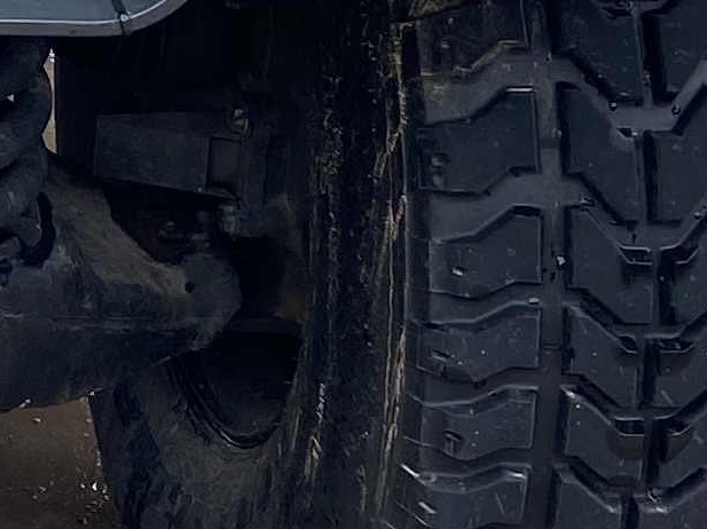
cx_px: -740
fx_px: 3470
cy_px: -348
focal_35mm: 170
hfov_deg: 10.6
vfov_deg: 8.5
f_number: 1.8
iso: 32
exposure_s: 1/308
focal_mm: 4.25
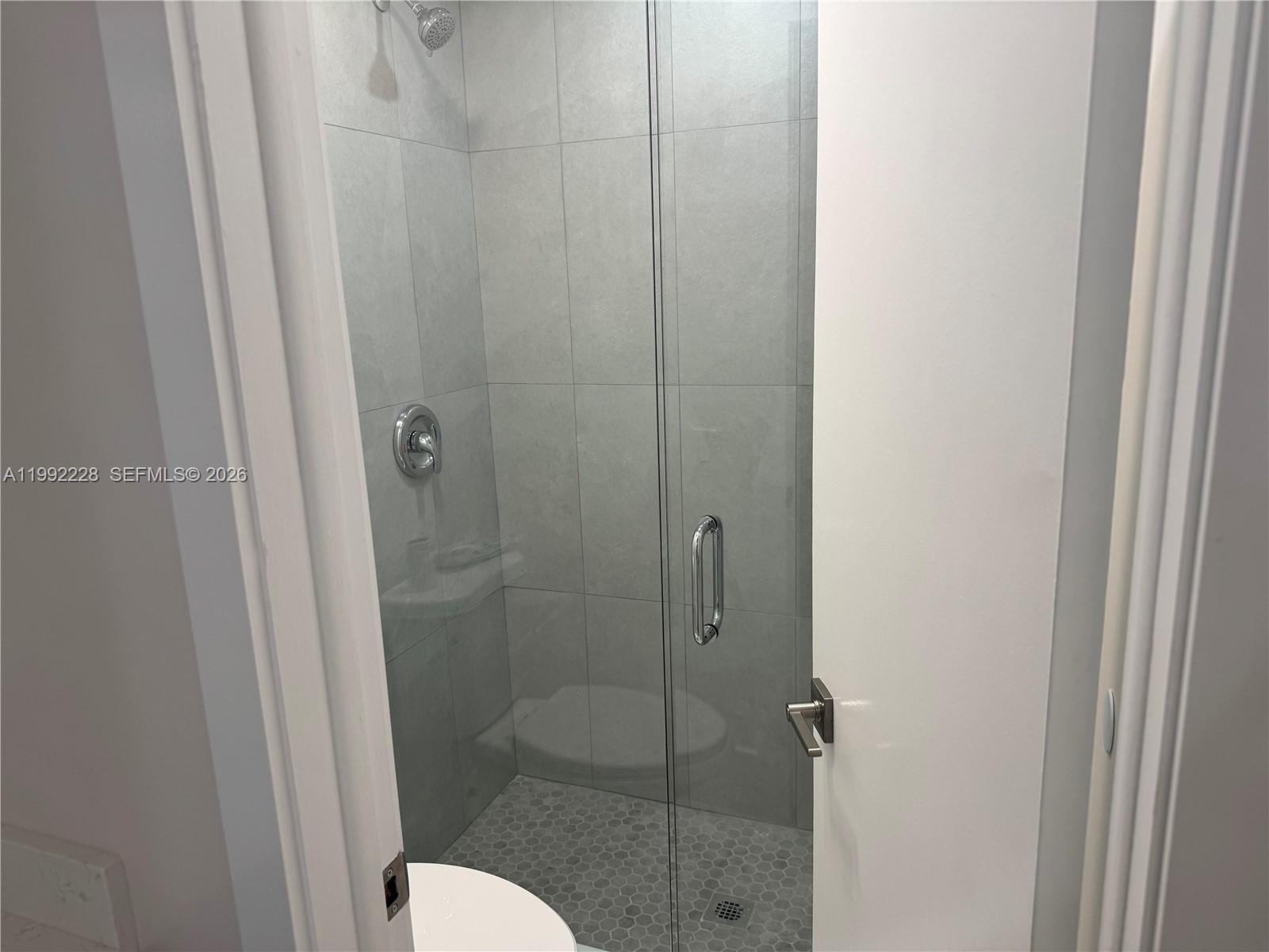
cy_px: 476
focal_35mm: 24
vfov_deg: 56.8
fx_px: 880
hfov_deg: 71.6
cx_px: 634
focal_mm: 6.76
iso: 100
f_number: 1.78
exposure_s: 1/120
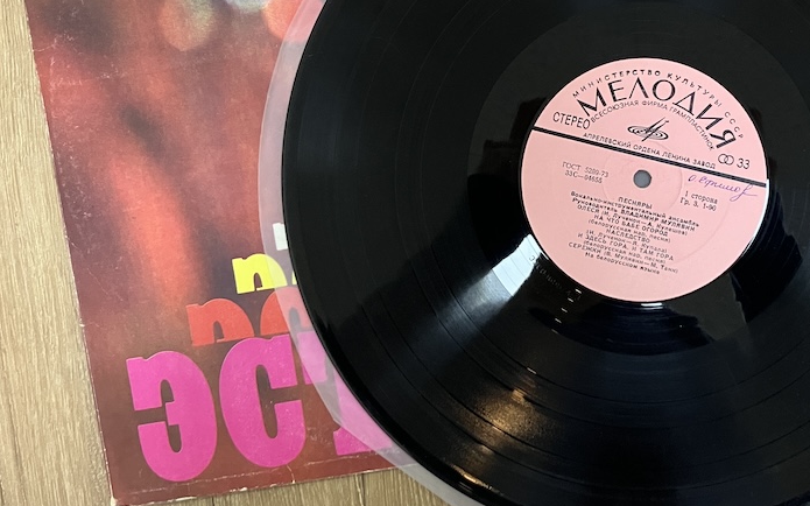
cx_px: 527
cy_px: 124
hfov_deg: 42.2
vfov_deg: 27.0
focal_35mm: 47
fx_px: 1037
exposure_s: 1/50
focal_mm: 3.99
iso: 320
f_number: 1.8
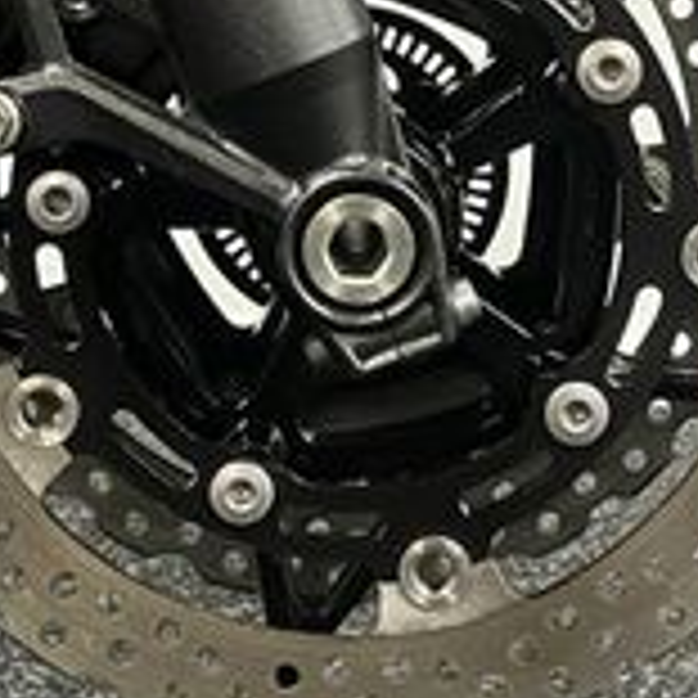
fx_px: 2167
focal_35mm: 95
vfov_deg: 18.2
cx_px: 333
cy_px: 162
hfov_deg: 18.3
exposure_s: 1/50
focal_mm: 5.1
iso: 500
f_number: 1.6
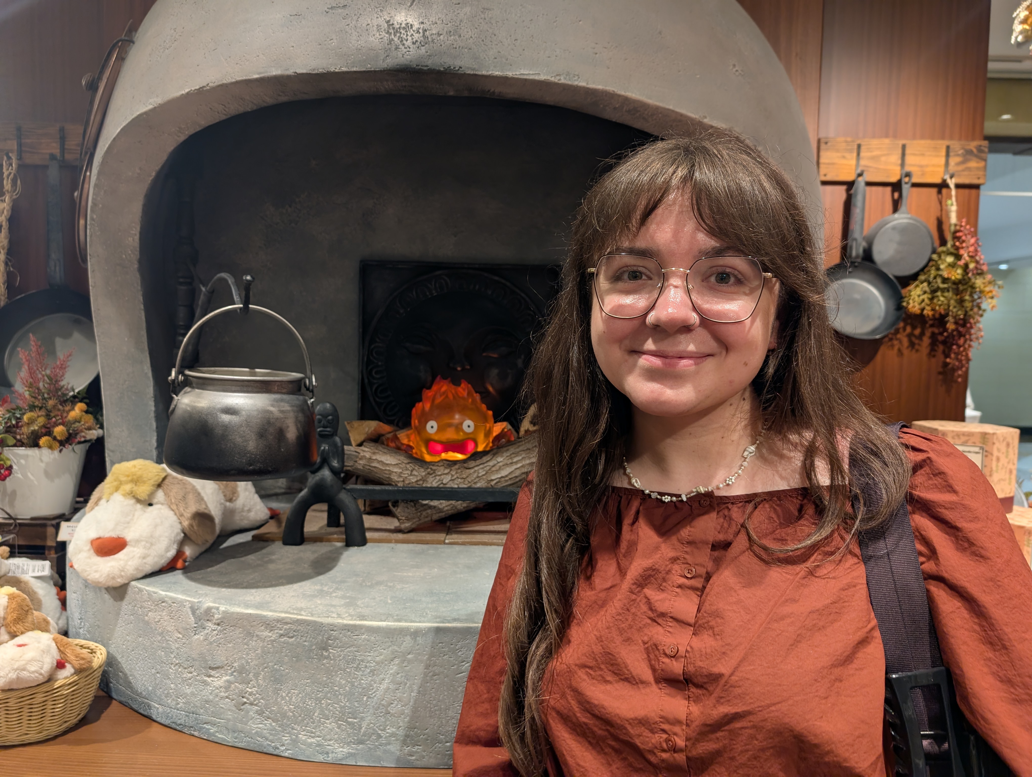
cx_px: 516
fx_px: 717
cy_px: 388
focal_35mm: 24
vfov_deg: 56.9
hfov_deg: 71.5
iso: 52
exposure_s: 1/87.7
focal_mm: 6.9
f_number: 1.68
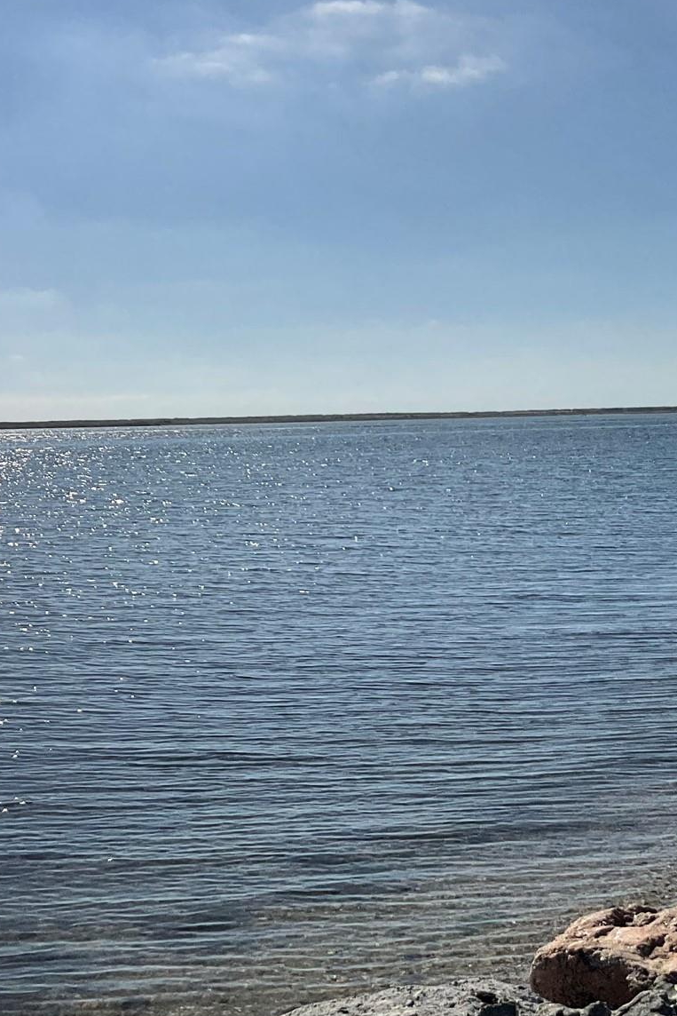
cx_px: 456
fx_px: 1523
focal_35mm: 54
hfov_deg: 24.9
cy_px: 514
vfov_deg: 36.9
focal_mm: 3
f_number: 1.8
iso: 16
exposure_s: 1/7407
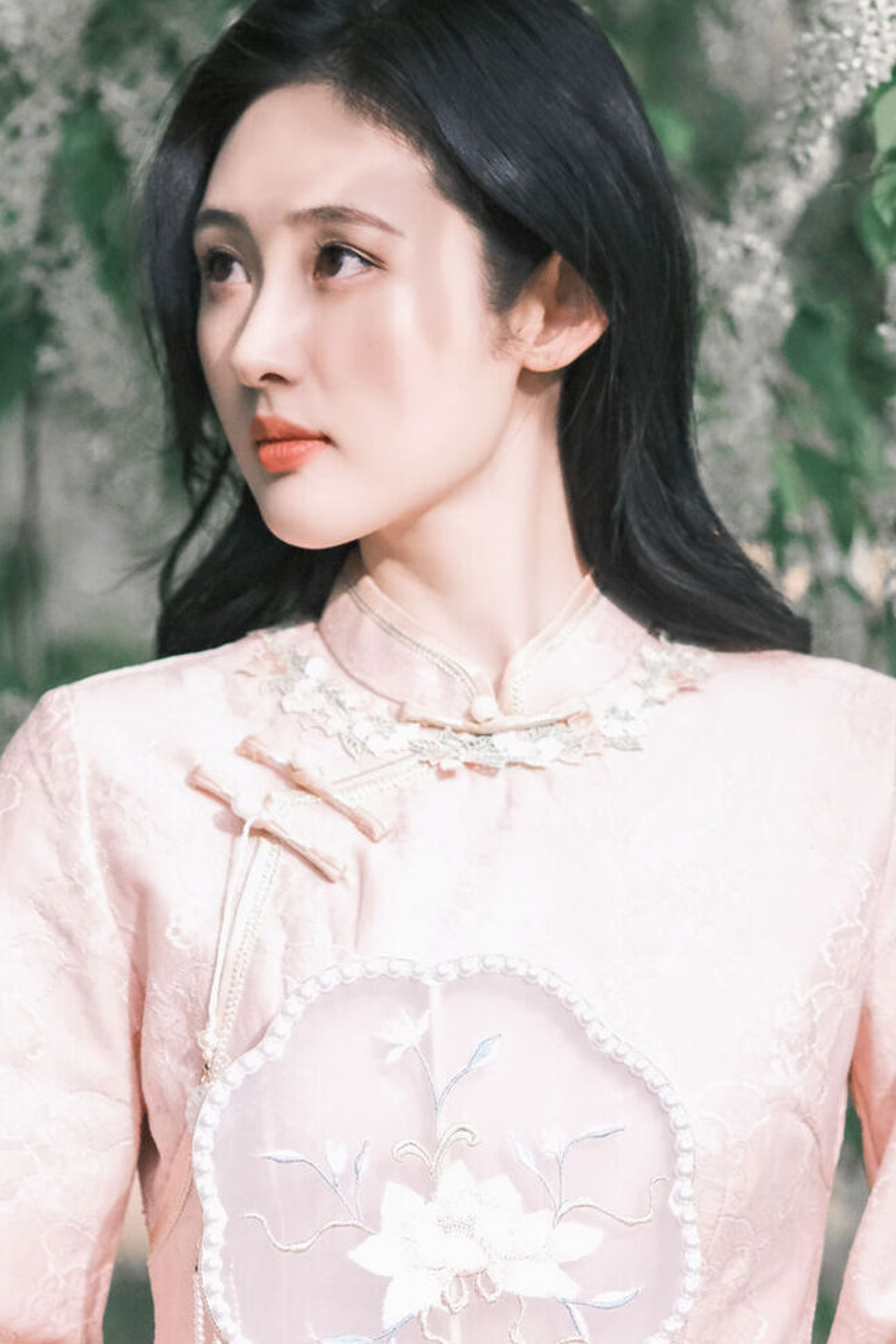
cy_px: 587
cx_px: 184
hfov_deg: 4.1
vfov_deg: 6.2
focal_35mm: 332
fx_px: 12394
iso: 6400
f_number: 2
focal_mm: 135
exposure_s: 1/32000
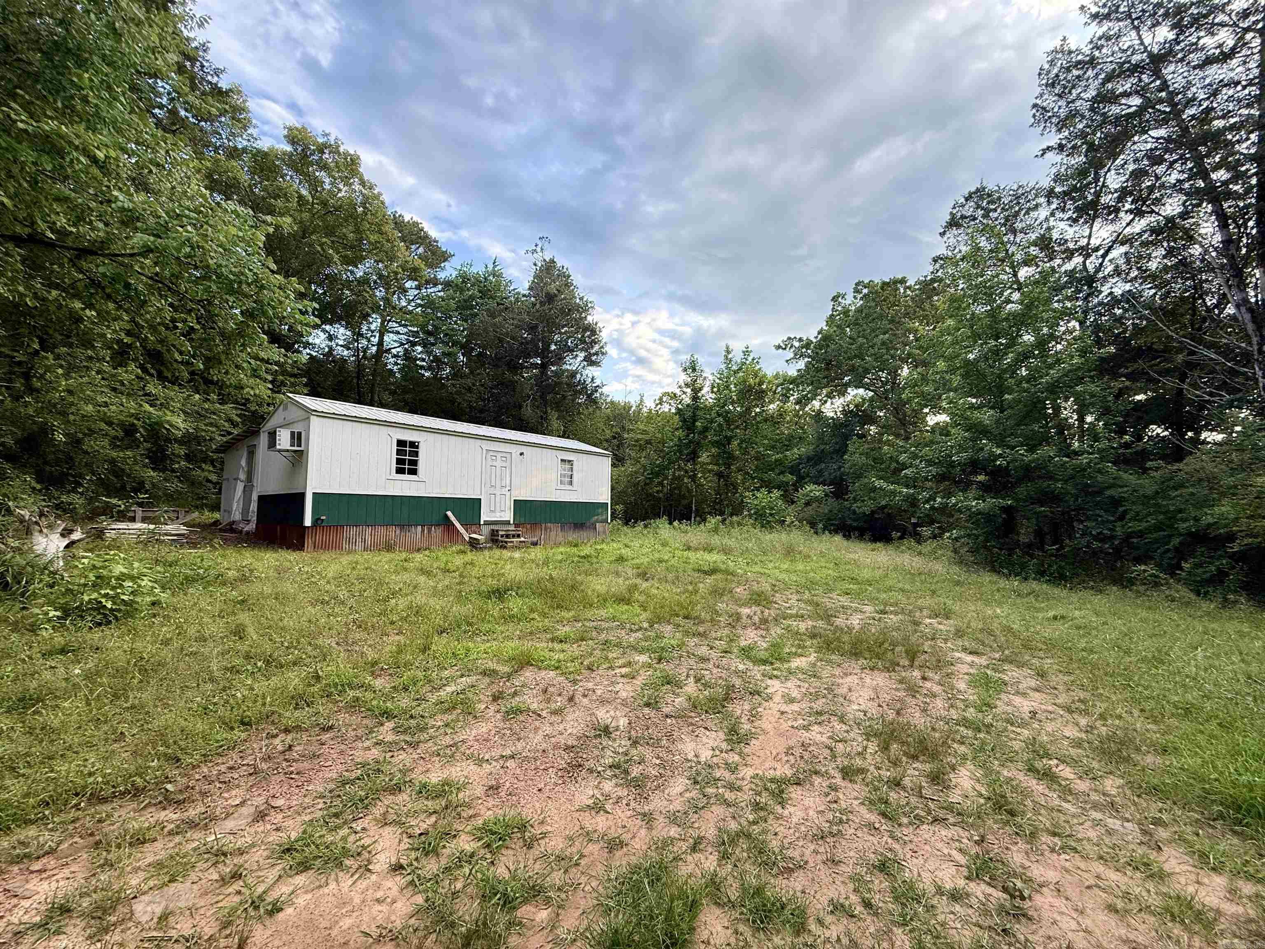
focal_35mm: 14
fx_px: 512
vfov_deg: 85.7
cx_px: 632
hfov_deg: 102.1
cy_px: 474
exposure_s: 1/161
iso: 64
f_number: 2.2
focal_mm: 2.22
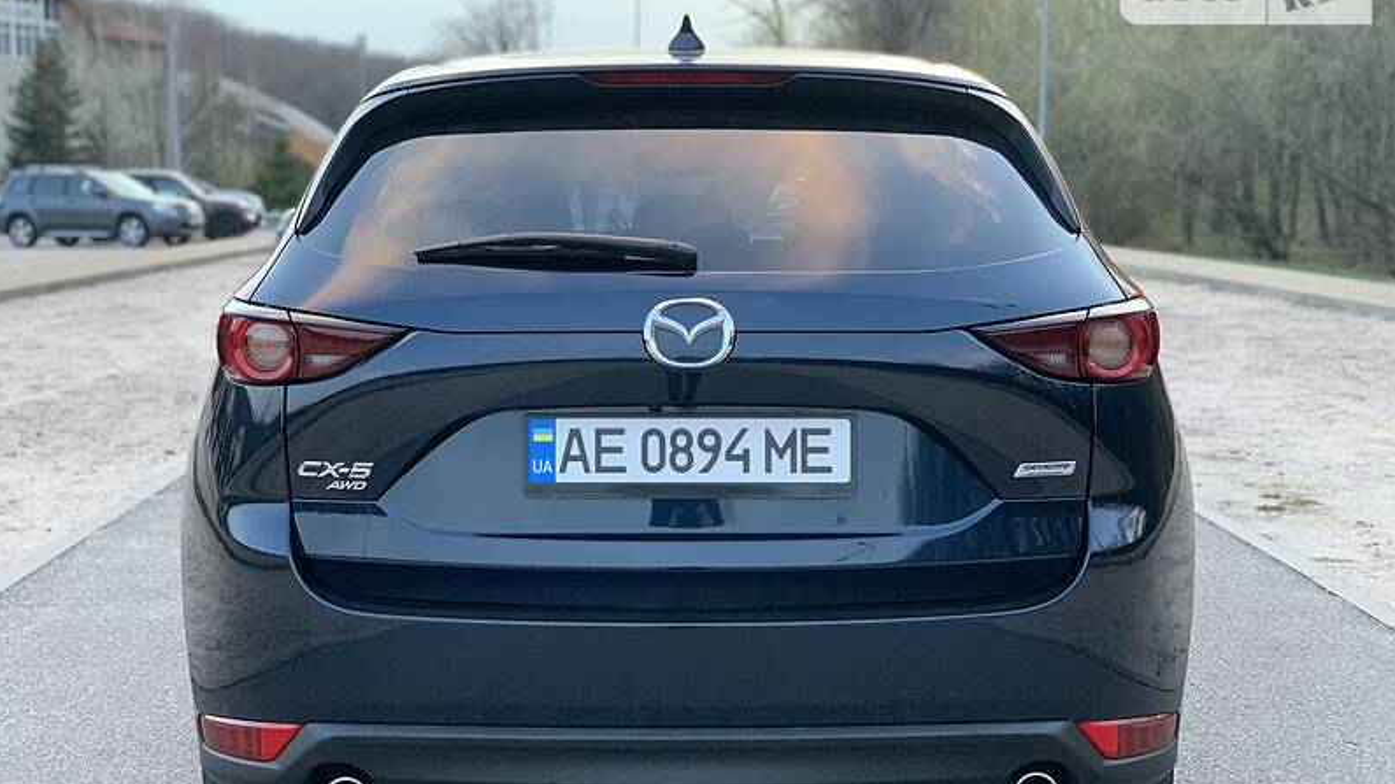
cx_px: 697
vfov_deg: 21.1
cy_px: 454
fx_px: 2108
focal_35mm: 57
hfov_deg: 36.6
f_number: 2.4
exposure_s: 1/60
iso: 200
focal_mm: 6
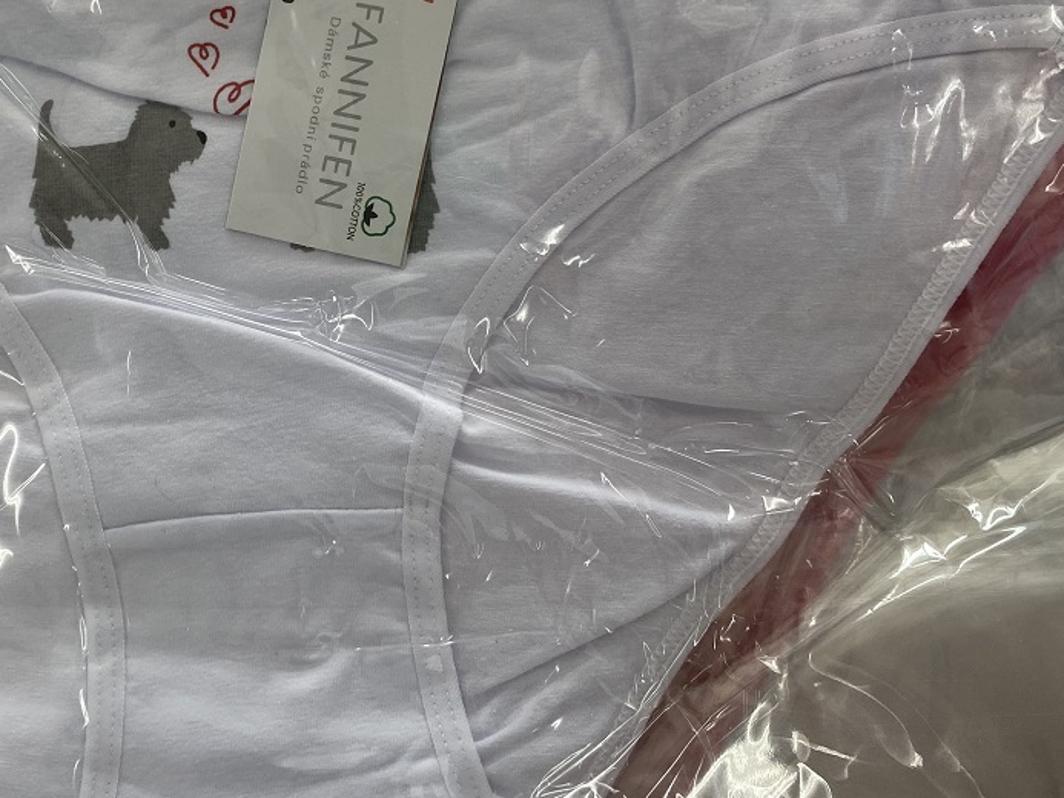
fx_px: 1230
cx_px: 296
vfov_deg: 35.2
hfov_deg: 45.5
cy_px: 198
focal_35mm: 40
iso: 32
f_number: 1.8
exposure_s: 1/108
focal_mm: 4.25
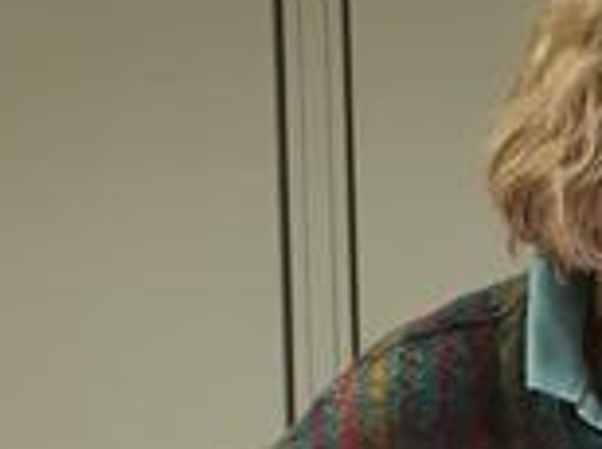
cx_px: 641
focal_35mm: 66
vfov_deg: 21.9
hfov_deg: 27.3
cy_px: 359
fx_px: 1146
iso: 100
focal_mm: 4.15
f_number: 2.2
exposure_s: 1/33
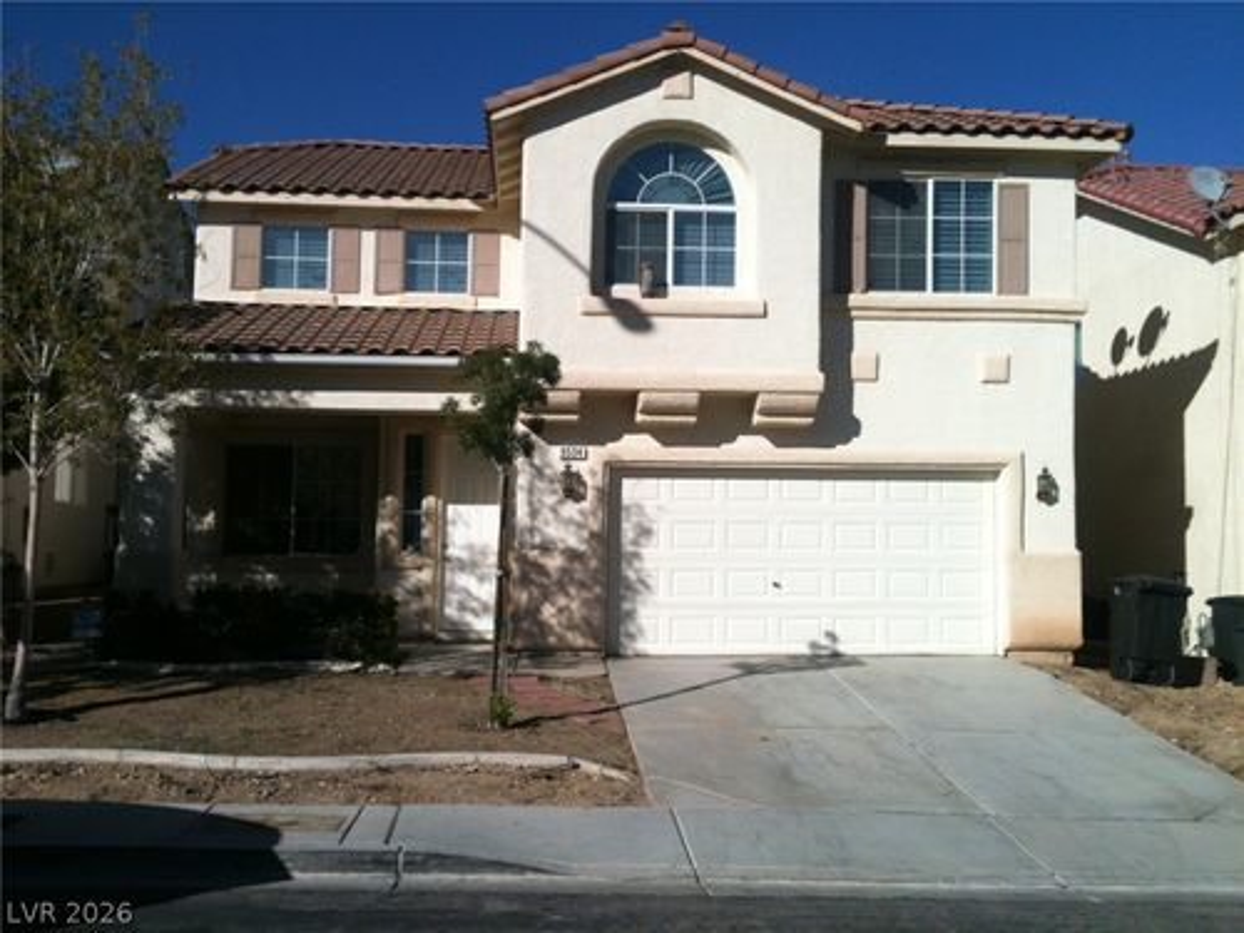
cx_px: 622
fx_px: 1258
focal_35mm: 35
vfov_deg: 40.7
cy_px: 466
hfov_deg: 52.6
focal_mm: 3.85
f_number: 2.8
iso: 64
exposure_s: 1/2655
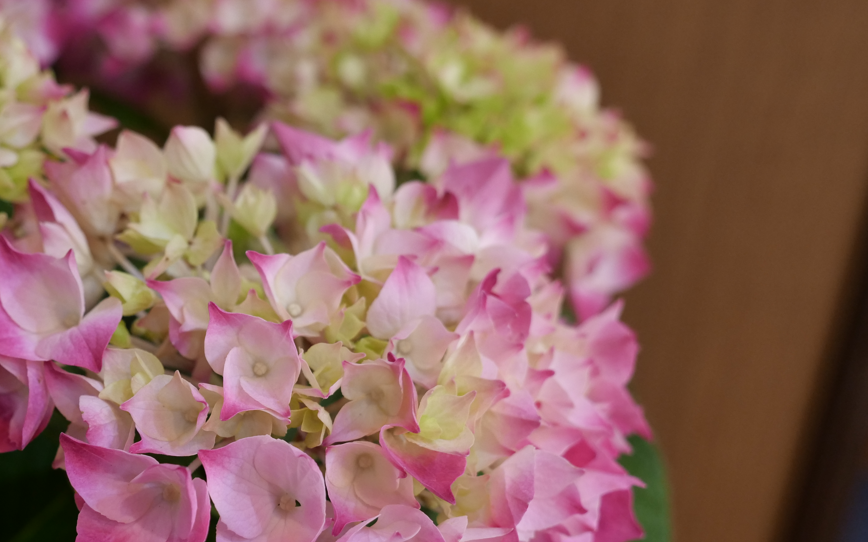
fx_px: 1467
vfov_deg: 20.9
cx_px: 337
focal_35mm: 62
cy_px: 346
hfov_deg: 32.8
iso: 800
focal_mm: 22
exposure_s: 1/60
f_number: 2.8
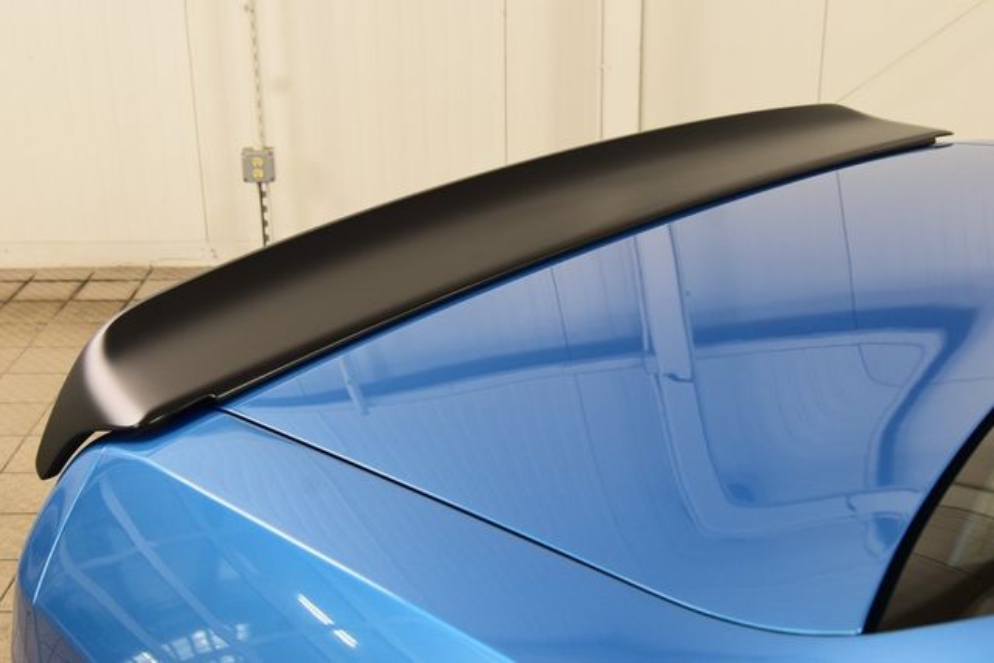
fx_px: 1326
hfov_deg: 41.1
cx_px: 497
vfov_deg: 28.1
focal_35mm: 48
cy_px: 332
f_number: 7.1
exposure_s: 1/30
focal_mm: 32
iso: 720
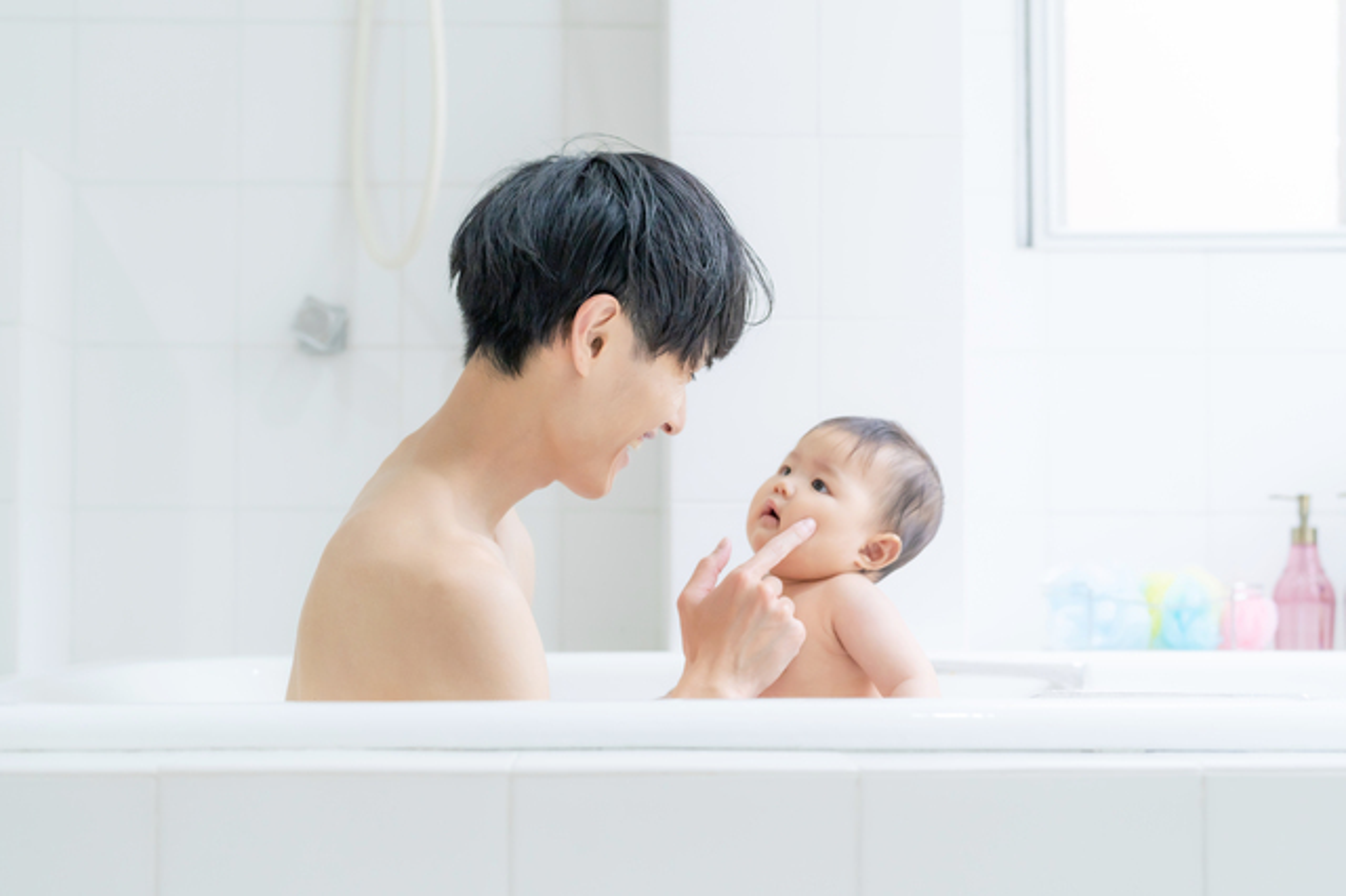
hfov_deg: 39.6
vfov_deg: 27.0
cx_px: 673
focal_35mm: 50
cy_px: 448
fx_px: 1868
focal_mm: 50
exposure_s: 1/160
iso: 400
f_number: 2.8
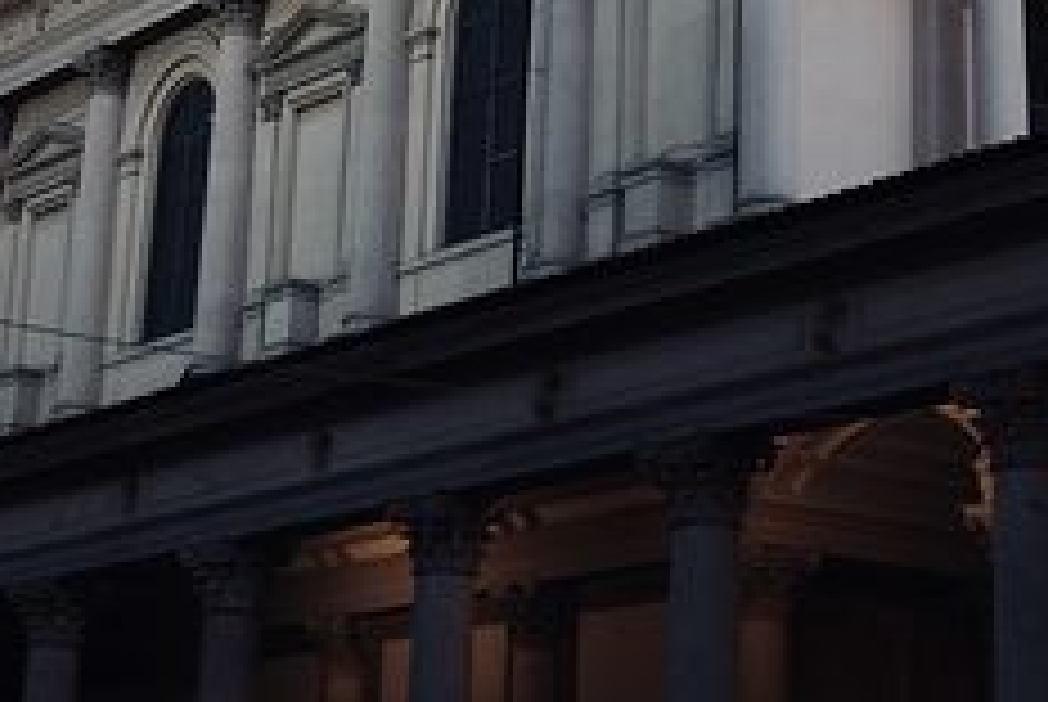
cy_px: -117
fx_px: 2623
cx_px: 787
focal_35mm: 90
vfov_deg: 14.8
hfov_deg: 22.4
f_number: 2.2
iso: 640
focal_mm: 23
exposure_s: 1/60
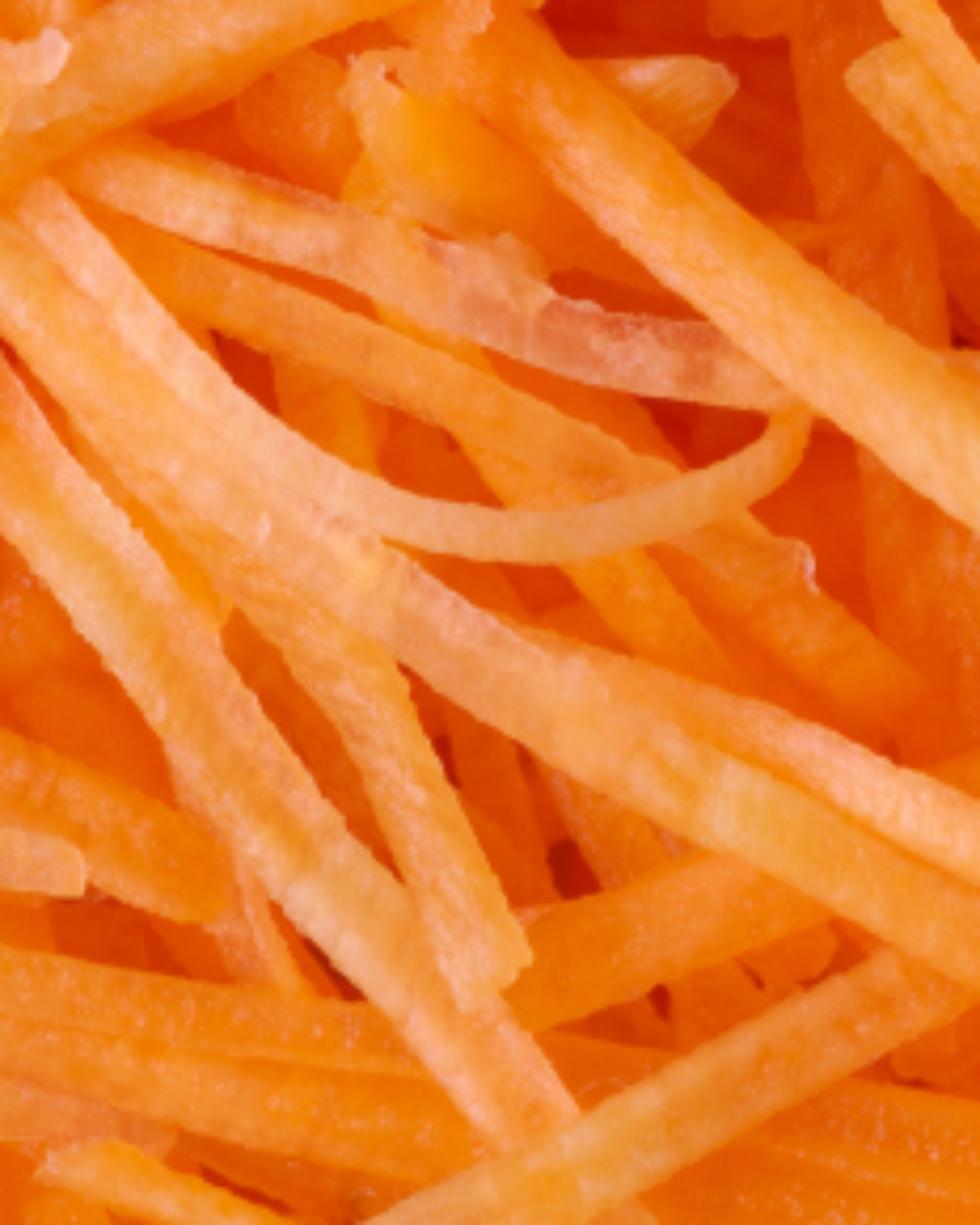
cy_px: 150
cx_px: 883
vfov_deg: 9.3
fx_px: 7469
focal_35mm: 206
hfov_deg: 7.5
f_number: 16
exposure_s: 1/2.5
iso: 100
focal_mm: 50
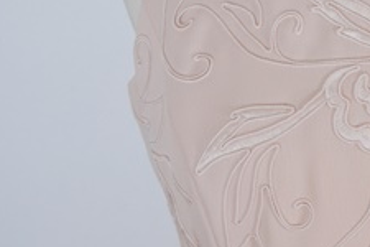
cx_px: 459
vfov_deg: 11.4
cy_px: 59
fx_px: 1233
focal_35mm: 120
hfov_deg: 16.3
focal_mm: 30
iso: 320
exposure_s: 1/125
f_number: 5.6
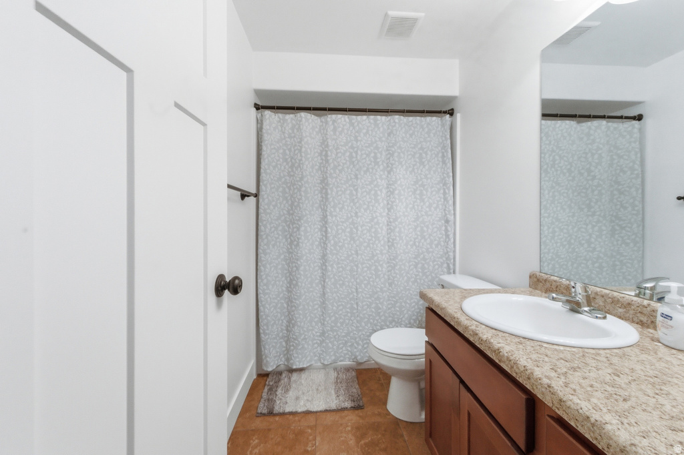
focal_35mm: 14
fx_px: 266
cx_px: 342
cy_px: 228
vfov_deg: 81.2
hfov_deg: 104.3
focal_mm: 14
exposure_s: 1/1000
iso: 22800
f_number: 9
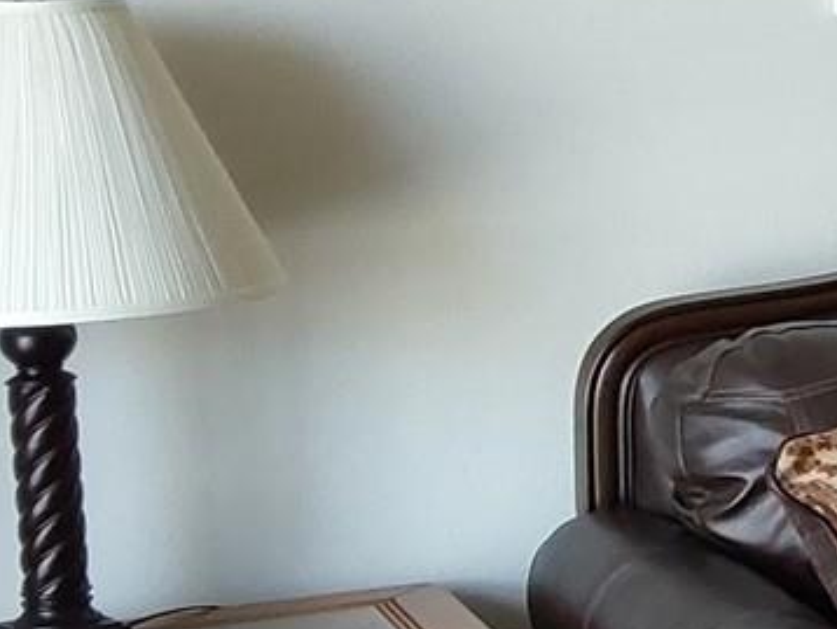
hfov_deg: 13.6
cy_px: 210
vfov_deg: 11.9
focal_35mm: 125
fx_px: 3024
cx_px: 1641
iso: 80
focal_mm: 2.91
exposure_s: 1/60
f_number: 1.9
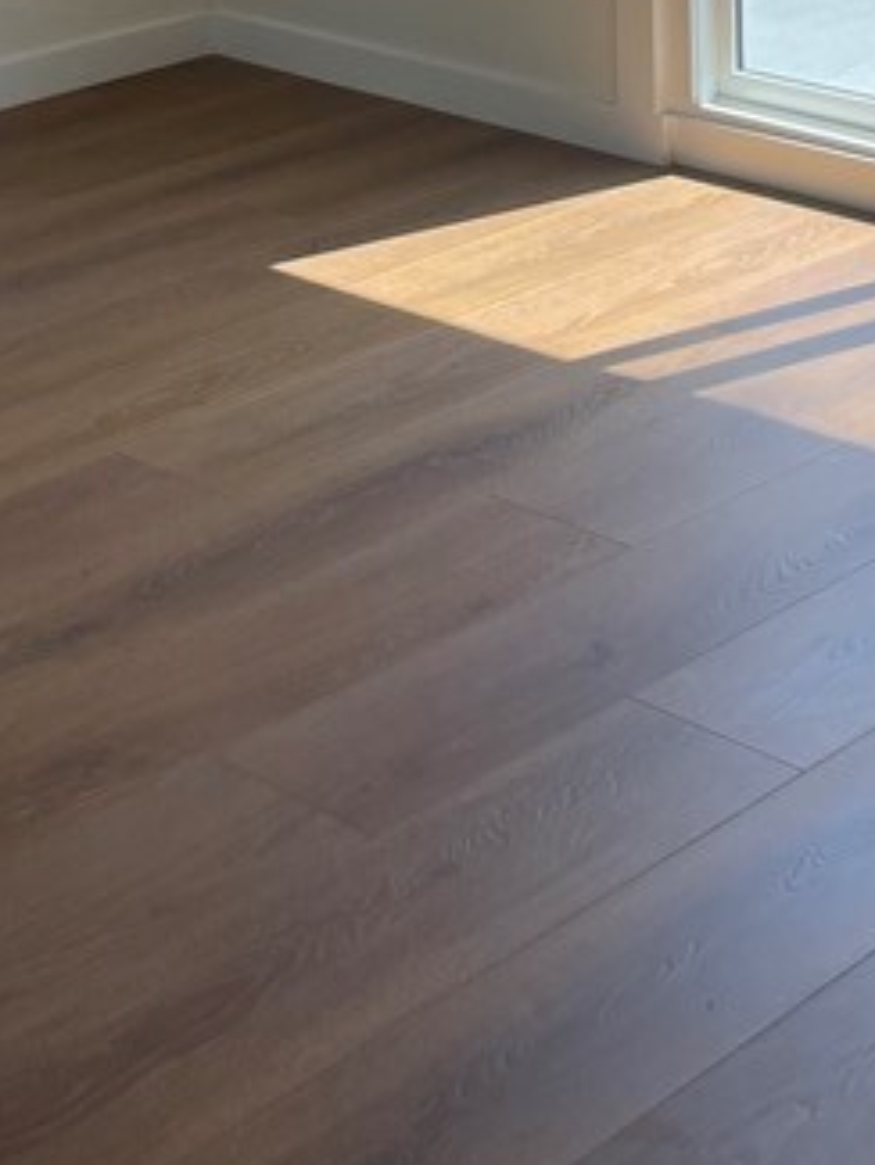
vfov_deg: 22.1
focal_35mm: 82
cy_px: -222
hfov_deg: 18.0
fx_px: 2762
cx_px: 394
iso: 32
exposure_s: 1/435
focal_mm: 4.2
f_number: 1.6
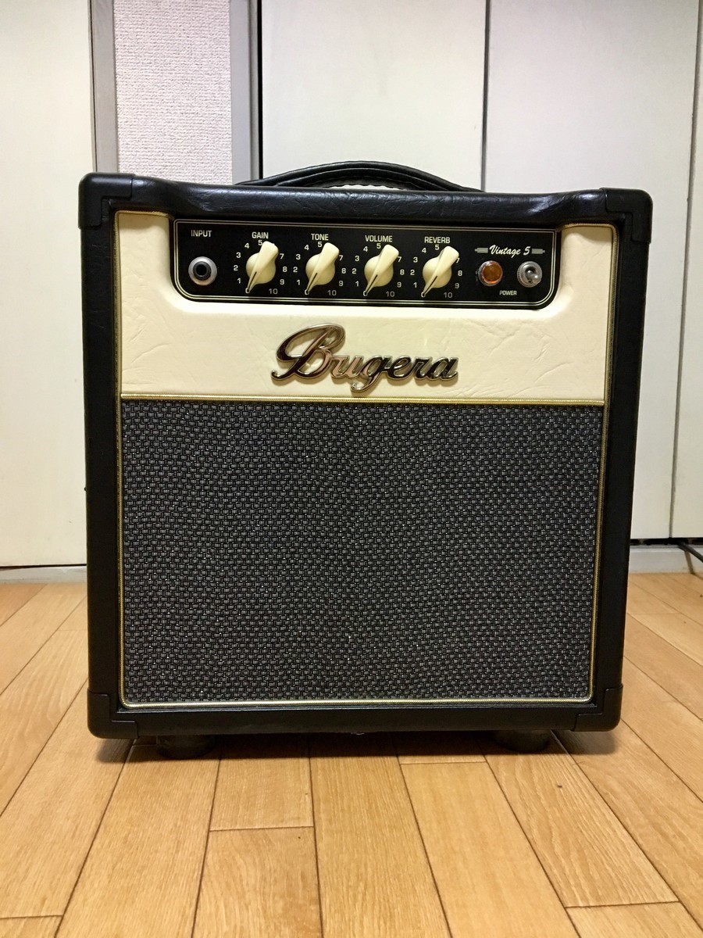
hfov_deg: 48.2
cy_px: 469
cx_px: 352
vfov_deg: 61.7
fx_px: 785
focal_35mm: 29
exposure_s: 1/20
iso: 200
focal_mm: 4.15
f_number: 2.2
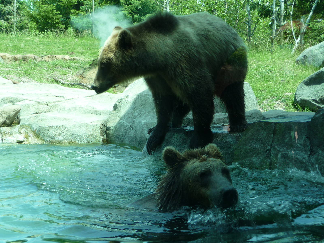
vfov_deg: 17.6
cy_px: 122
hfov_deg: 23.3
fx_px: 786
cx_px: 162
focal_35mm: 84
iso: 100
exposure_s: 1/100
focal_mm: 14.2
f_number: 4.7
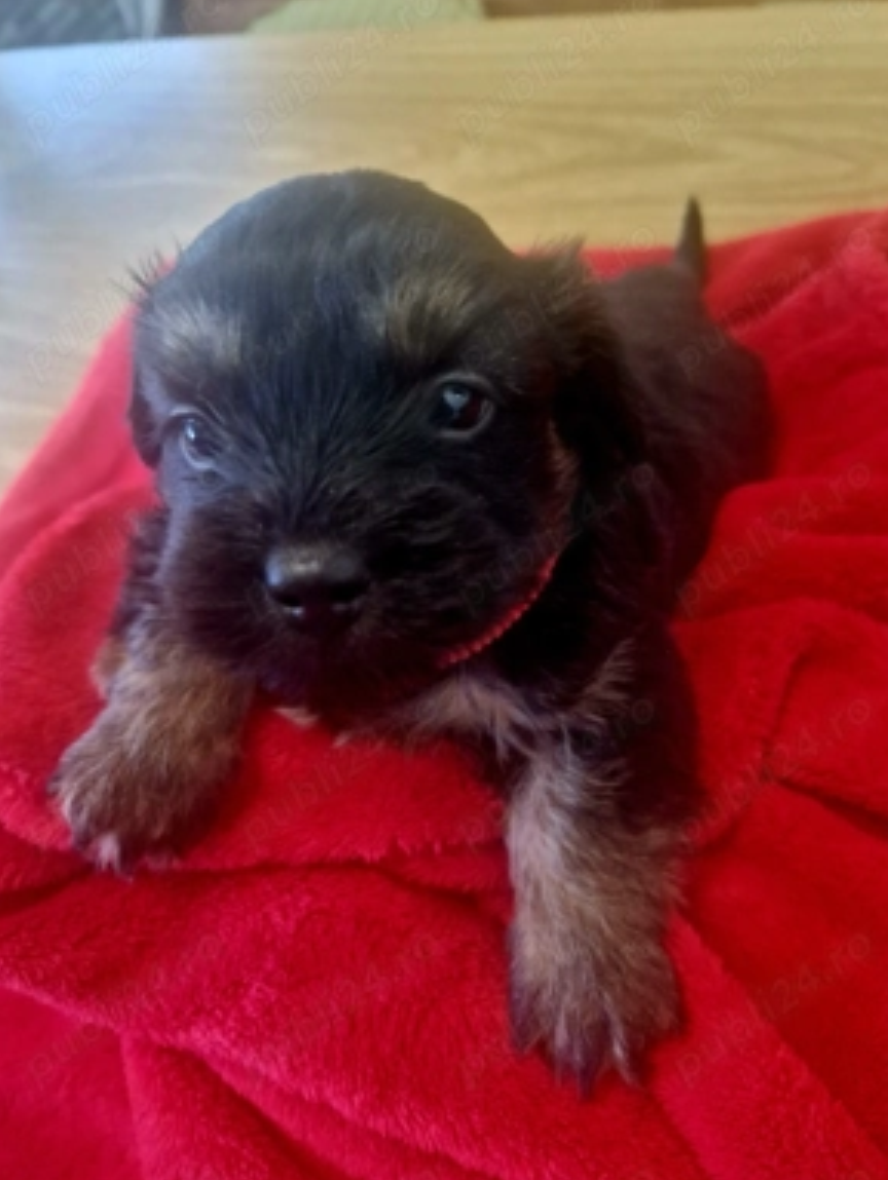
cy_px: 585
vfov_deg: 71.5
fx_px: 820
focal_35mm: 24
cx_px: 447
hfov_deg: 56.9
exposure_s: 1/25
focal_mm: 5.4
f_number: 1.8
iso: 1000
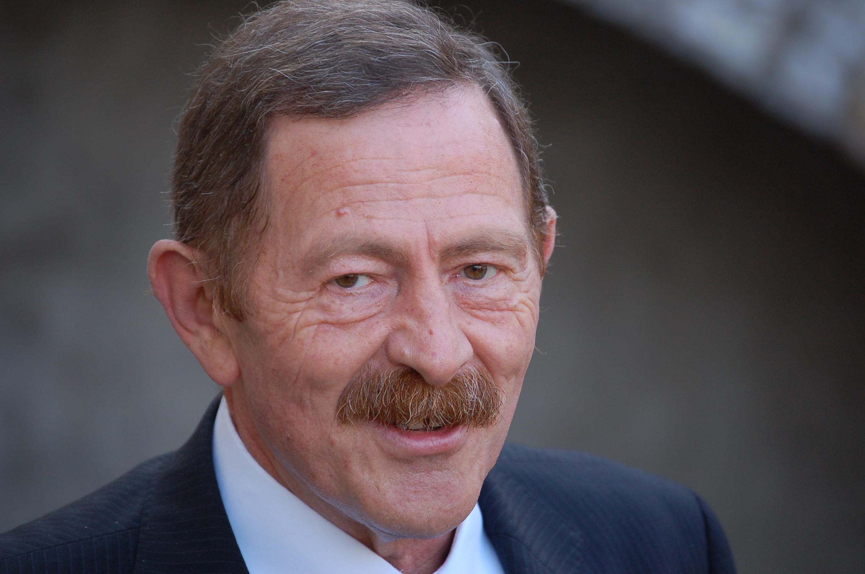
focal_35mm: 218
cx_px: 432
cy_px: 287
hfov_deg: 9.5
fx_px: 5217
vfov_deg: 6.3
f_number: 5.3
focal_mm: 145
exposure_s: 1/200
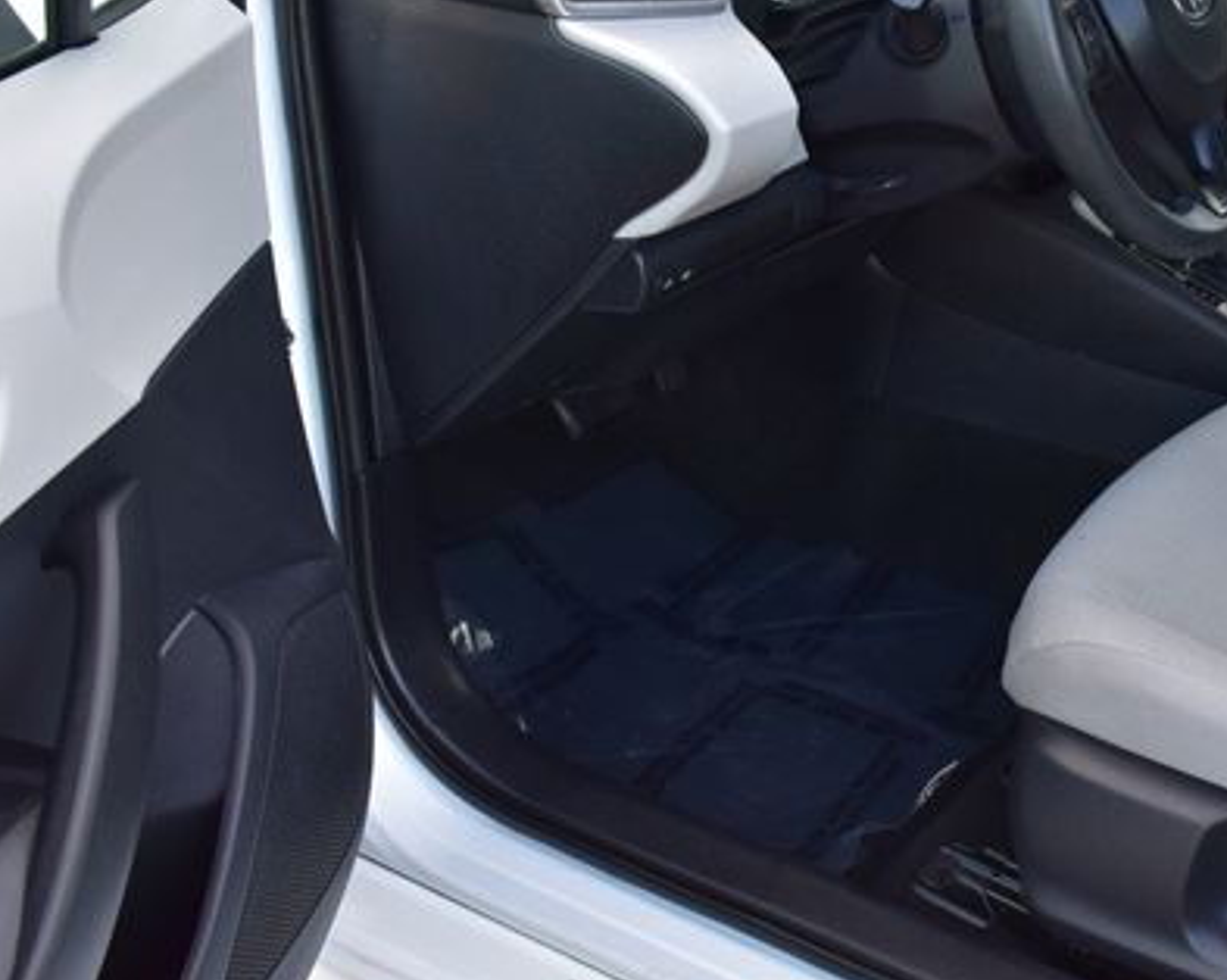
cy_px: 406
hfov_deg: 34.4
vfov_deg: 28.7
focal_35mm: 53
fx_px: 1915
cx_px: 990
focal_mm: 23
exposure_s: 1/20
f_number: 6.3
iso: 400
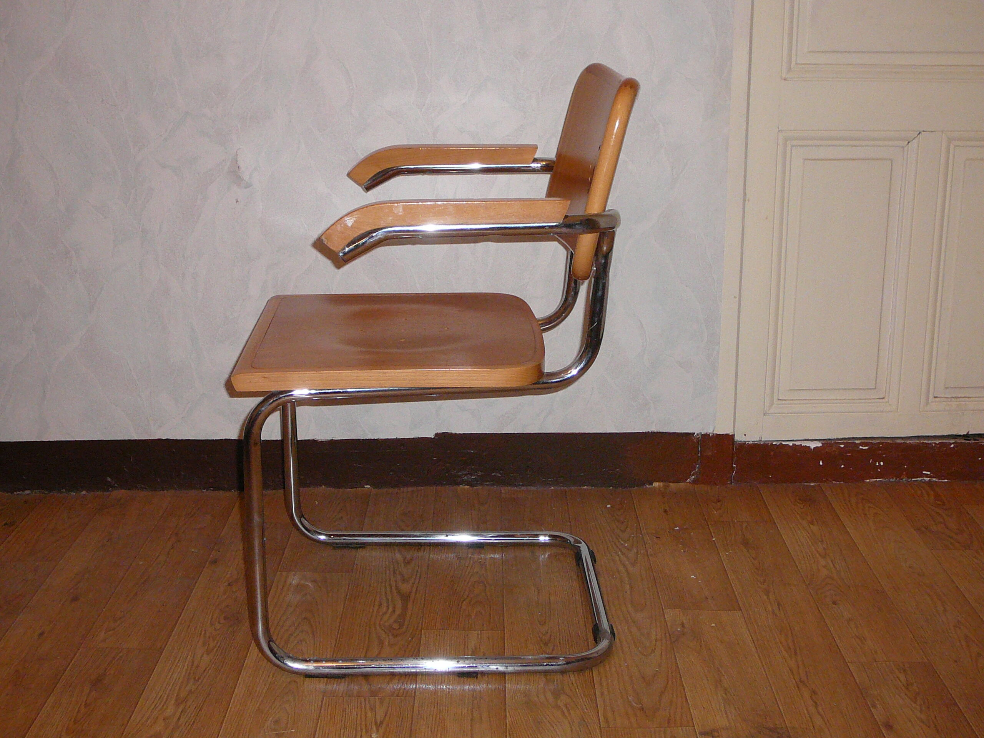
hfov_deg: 40.4
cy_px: 369
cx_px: 492
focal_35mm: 47
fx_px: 1336
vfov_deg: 30.9
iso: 250
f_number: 3.3
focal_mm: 7
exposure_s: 1/30
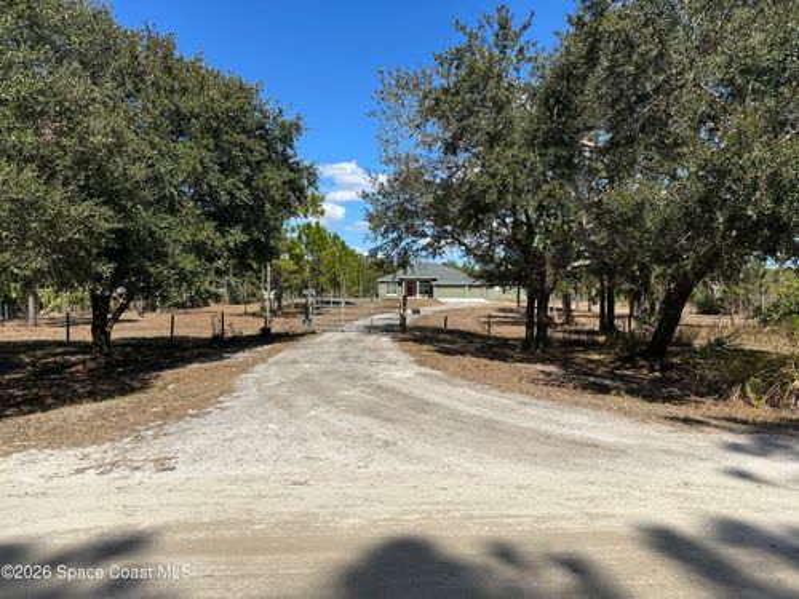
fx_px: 554
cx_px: 400
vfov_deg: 56.8
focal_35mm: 24
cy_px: 300
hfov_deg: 71.6
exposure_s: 1/6211
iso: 80
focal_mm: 6.86
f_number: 1.78
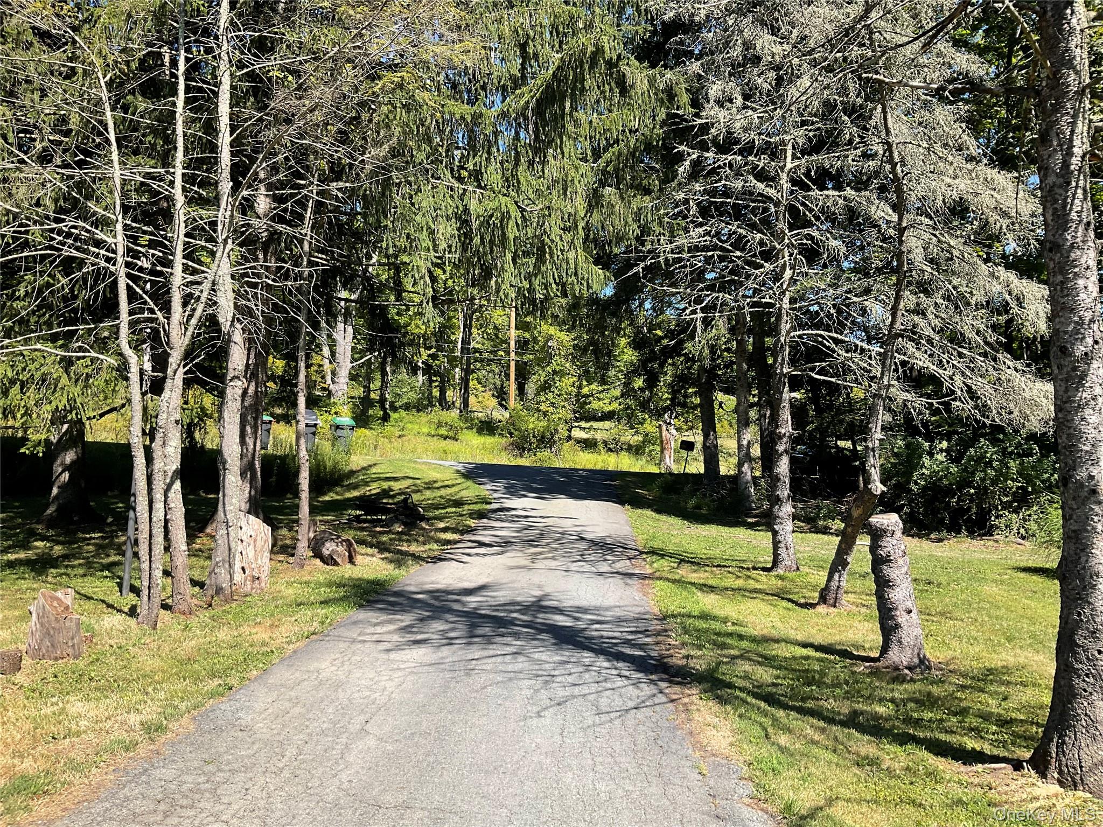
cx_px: 552
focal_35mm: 29
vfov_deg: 48.2
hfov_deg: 61.7
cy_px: 414
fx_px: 924
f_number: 1.8
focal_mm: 3
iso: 16
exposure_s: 1/759
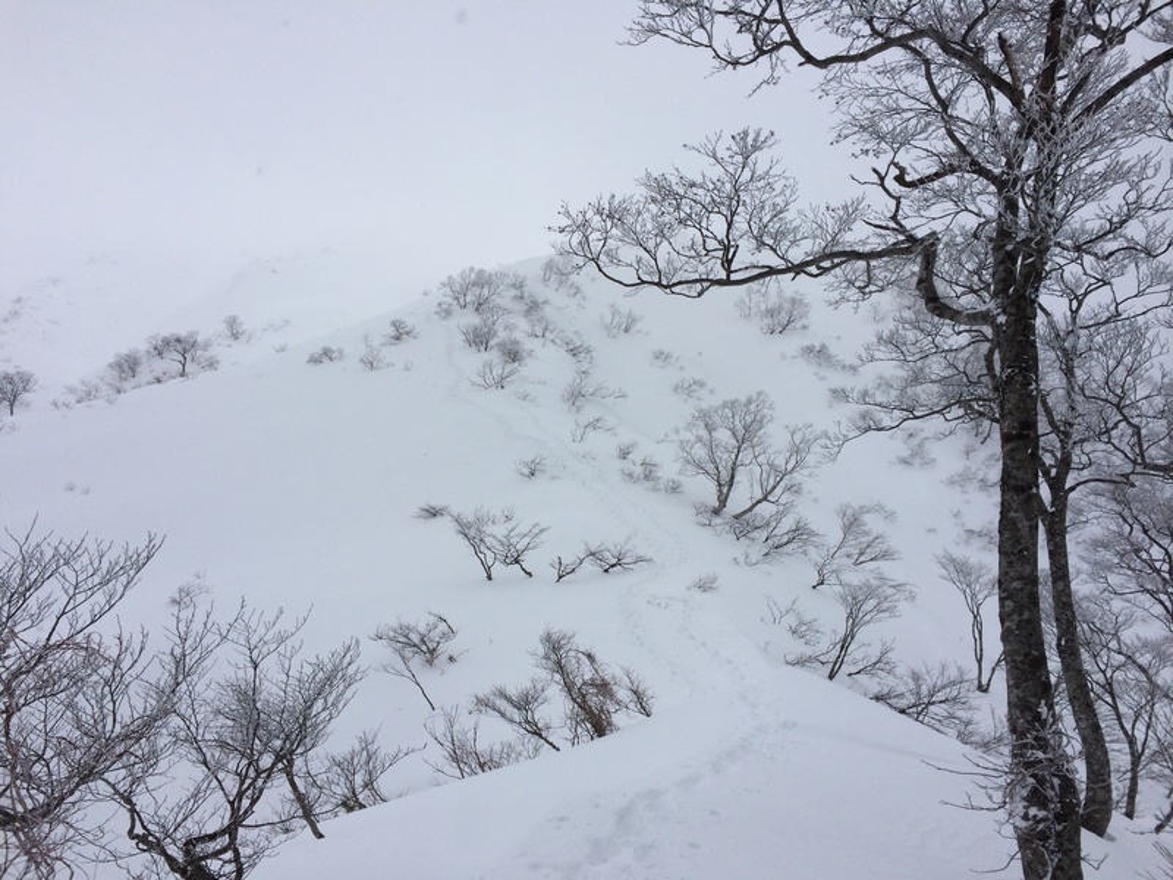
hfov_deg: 60.0
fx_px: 1017
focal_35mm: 30
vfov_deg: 46.8
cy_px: 440
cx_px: 586
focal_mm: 4.12
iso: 40
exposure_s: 1/5882
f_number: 2.2
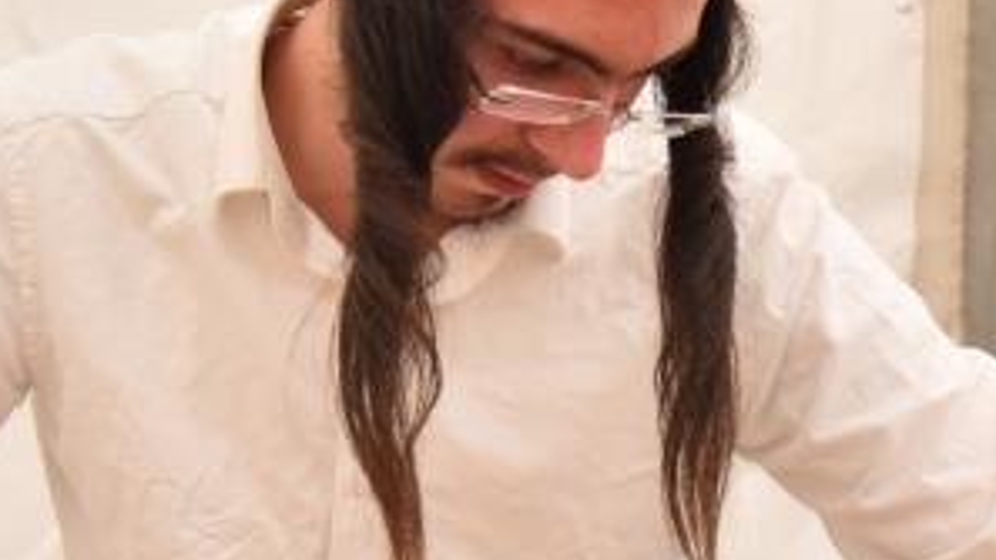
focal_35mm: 112
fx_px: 2958
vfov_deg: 10.7
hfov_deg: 19.1
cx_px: 627
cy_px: 592
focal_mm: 31
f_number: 4
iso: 400
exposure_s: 1/250
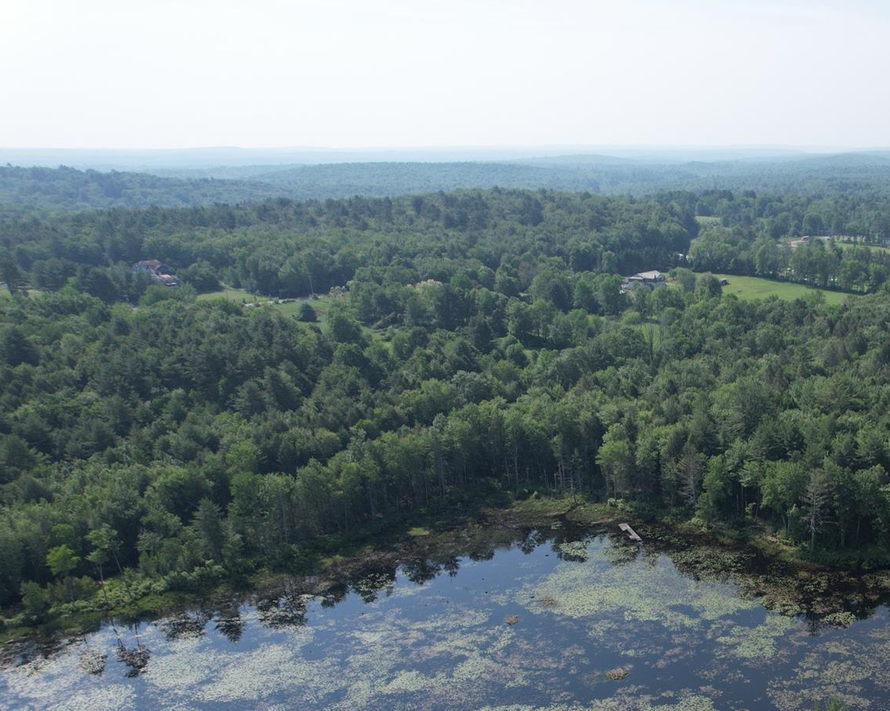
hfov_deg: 45.2
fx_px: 974
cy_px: 525
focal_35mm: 37
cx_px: 775
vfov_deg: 39.2
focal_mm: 8.38
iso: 110
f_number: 2.8
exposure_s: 1/2000
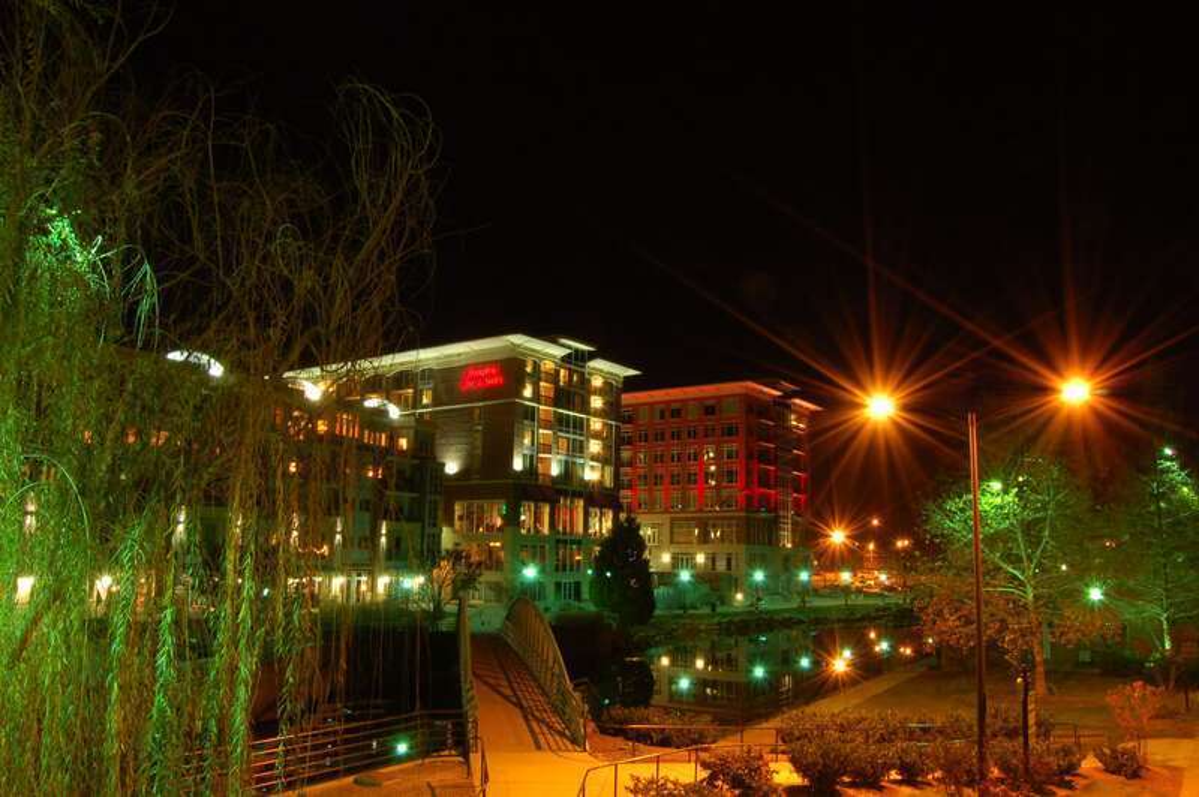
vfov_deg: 47.9
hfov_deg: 67.4
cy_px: 398
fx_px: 898
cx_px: 600
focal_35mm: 27
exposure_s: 30
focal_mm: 18
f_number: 22
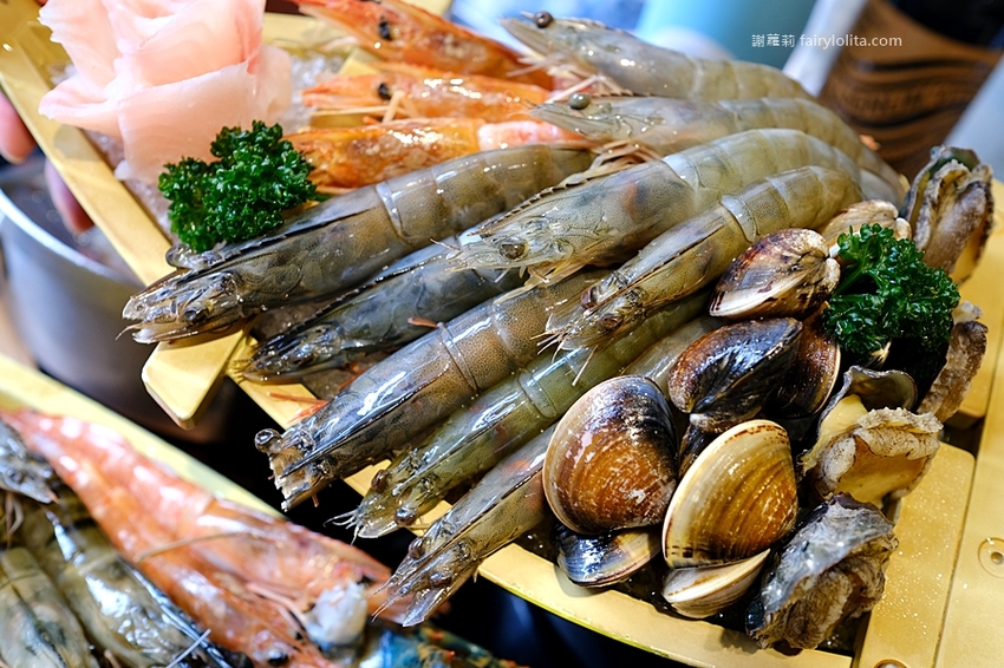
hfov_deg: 54.5
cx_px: 502
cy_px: 334
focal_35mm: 35
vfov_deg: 37.8
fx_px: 976
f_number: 3.6
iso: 1000
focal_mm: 23
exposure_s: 1/75
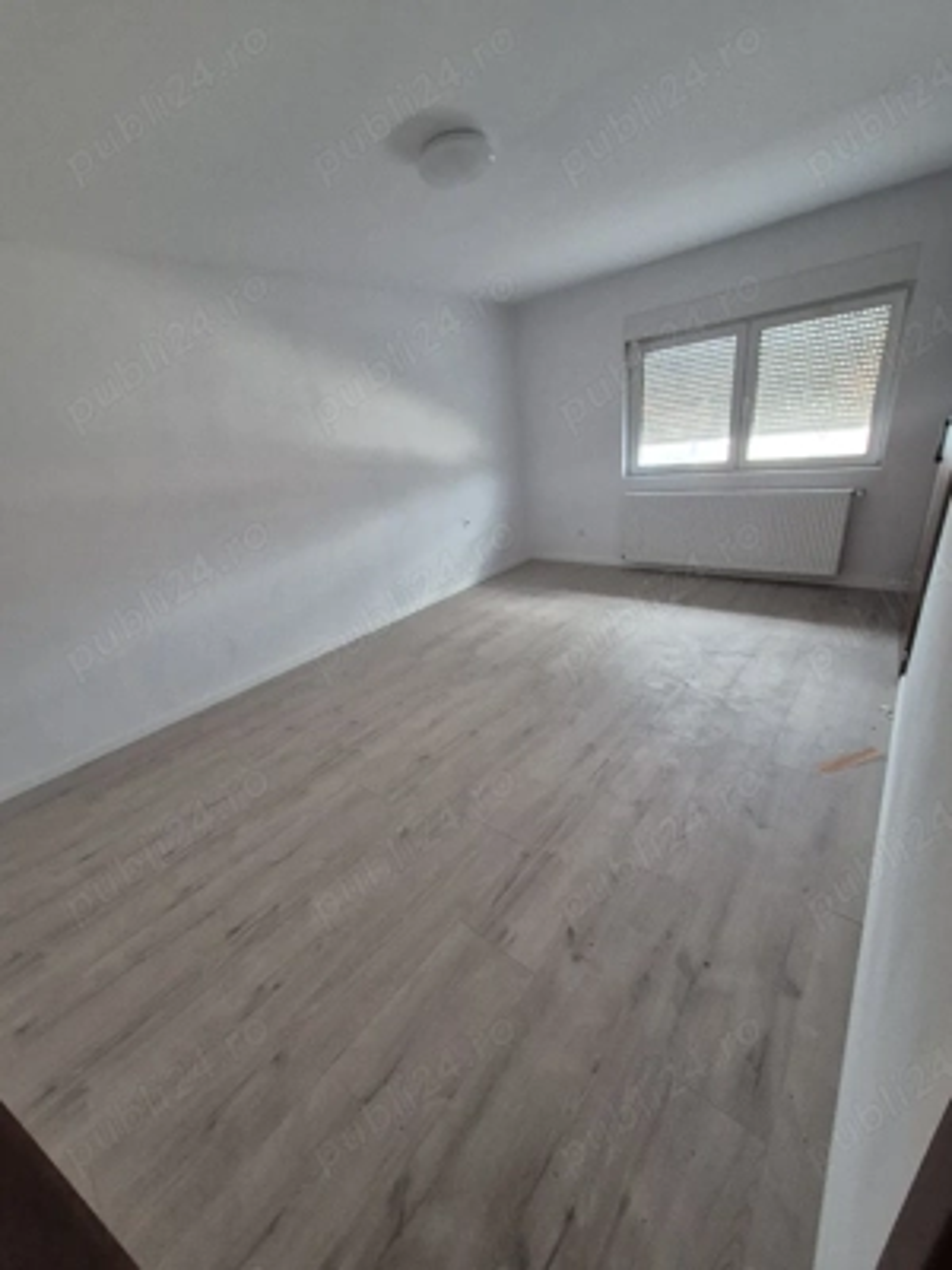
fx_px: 477
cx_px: 476
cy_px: 635
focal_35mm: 13
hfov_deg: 89.9
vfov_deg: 106.2
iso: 320
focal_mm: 1.74
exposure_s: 1/50
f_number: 2.2
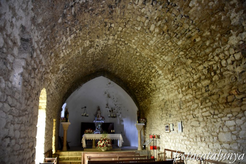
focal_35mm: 27
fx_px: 184
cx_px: 123
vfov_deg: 47.9
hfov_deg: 67.4
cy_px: 82
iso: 1000
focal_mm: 18
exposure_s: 1/25
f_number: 3.5
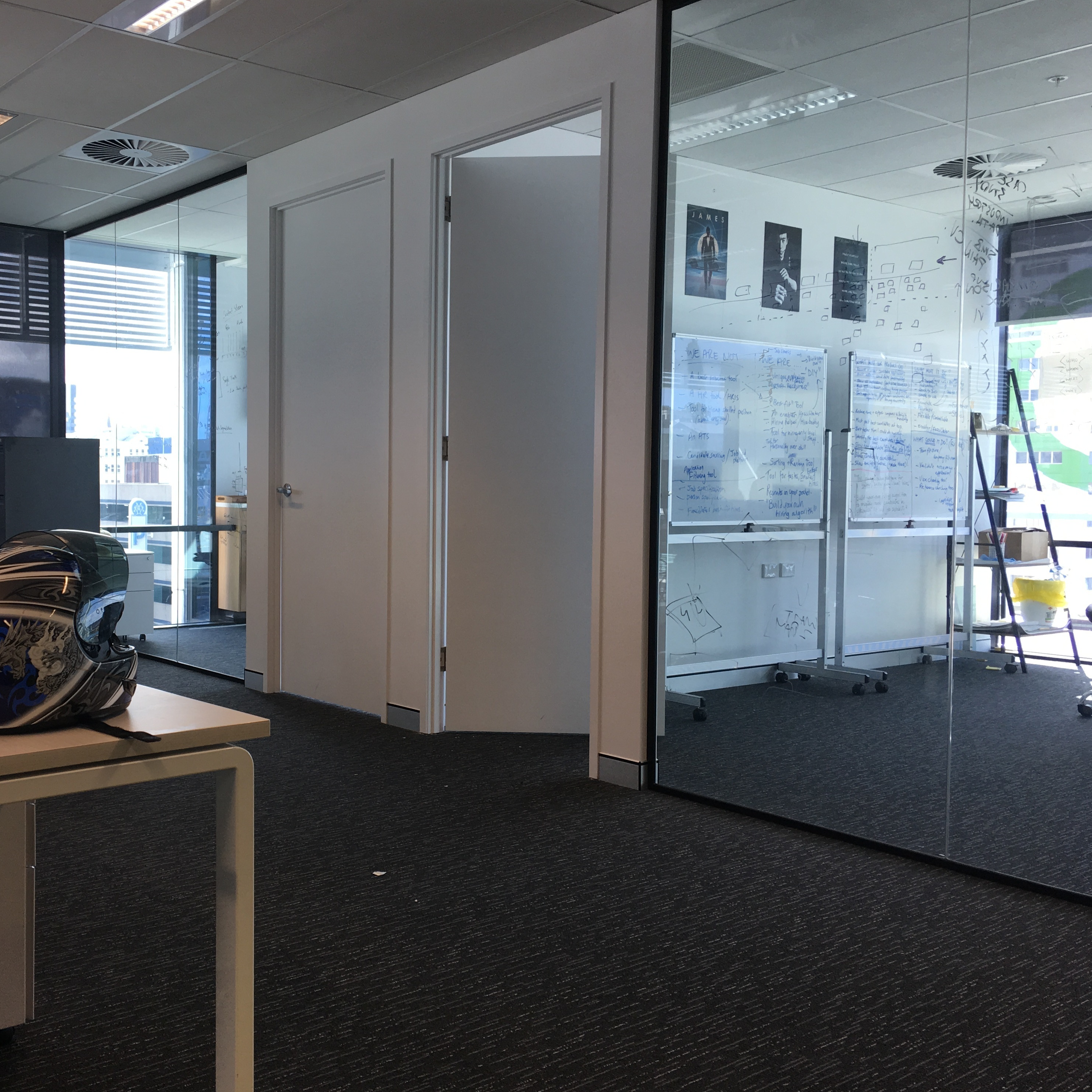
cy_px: 545
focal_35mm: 35
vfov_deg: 47.2
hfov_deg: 46.5
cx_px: 366
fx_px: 1249
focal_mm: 4.15
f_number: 2.2
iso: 32
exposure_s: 1/50
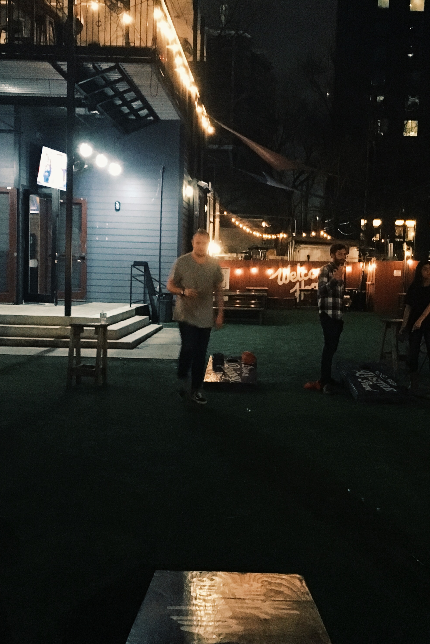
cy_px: 326
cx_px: 241
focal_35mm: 41
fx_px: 735
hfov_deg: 32.6
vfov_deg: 47.4
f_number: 2.2
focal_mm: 4.15
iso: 1000
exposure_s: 1/15
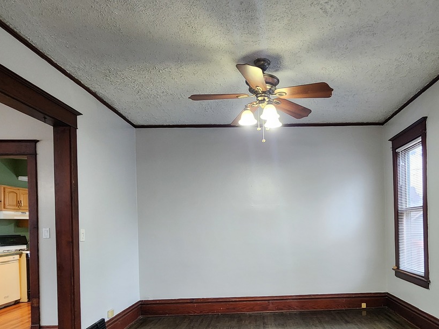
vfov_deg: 57.0
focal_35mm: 23
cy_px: 230
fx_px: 292
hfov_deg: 72.7
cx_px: 275
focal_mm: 2.2
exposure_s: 1/60
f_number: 2.2
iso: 320
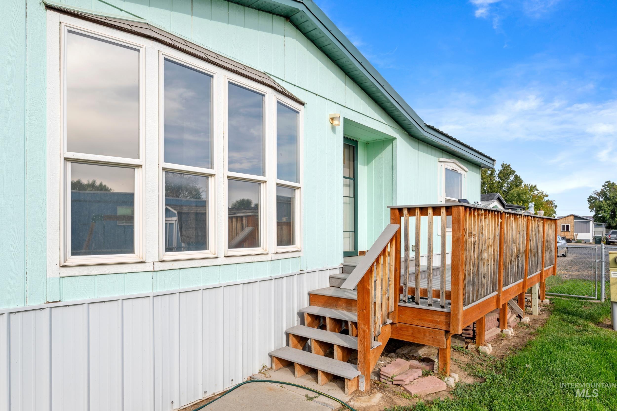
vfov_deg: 60.7
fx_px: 351
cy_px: 206
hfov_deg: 82.6
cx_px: 308
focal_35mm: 20
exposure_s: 1/50
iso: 100
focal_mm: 20.5
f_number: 9
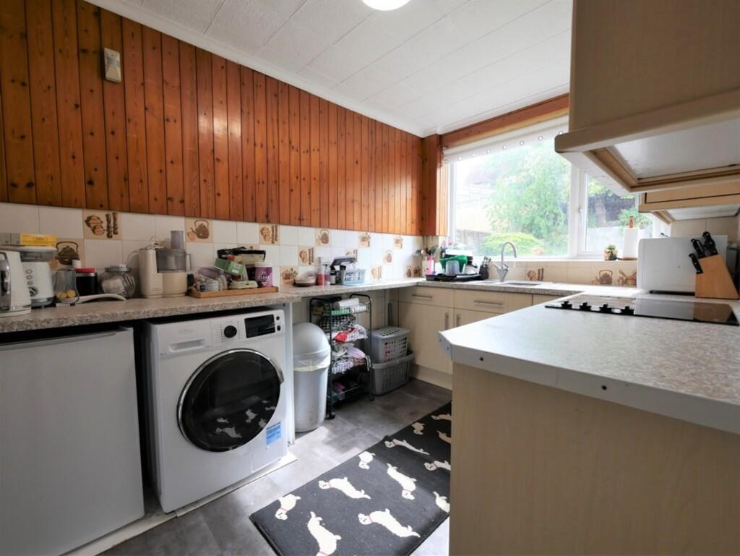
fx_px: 299
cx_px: 370
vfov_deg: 85.7
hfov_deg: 102.0
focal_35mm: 14
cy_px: 278
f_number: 4
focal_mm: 7
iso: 250
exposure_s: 1/60
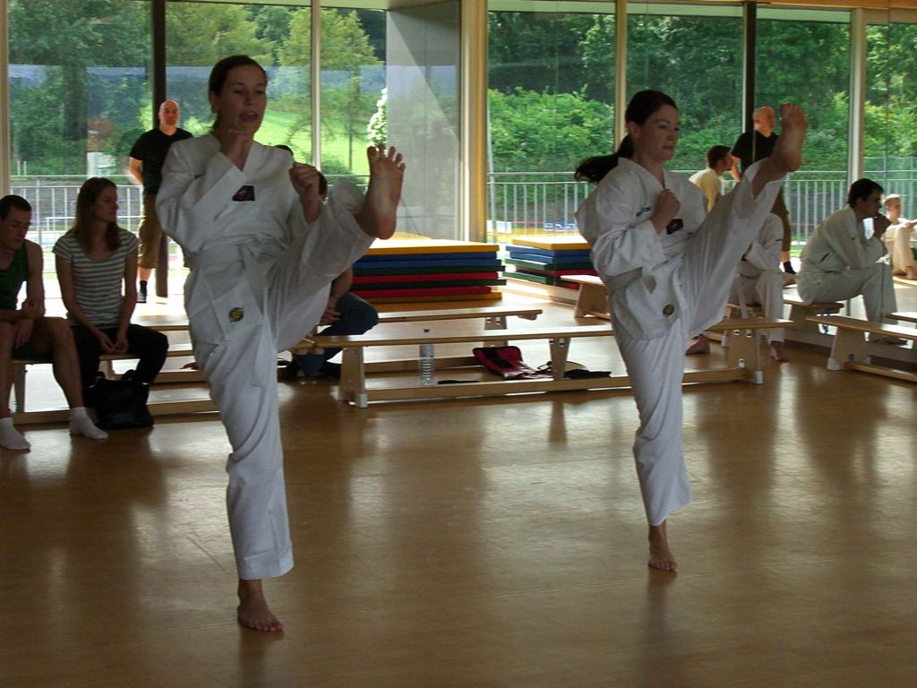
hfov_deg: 28.6
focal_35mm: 68
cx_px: 458
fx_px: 1801
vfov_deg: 21.6
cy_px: 344
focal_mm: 14.2
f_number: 4
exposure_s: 1/1000
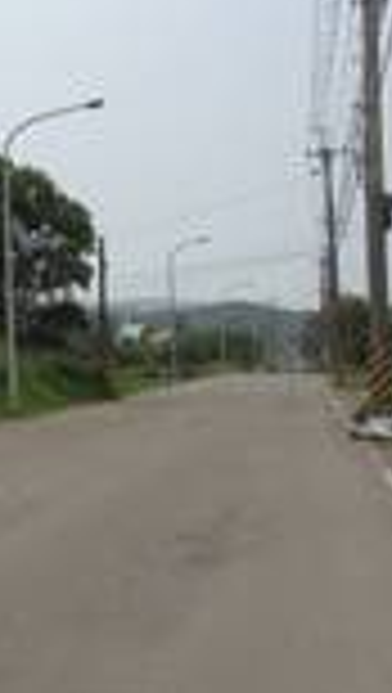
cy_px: 284
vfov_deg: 23.9
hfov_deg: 13.1
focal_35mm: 89
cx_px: -131
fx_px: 1639
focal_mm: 4.28
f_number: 2.4
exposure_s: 1/2404
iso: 50
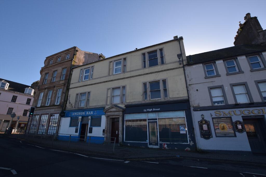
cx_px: 133
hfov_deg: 100.4
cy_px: 88
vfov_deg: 77.3
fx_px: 111
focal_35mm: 15
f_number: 7.1
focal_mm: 10
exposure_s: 1/200
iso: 100
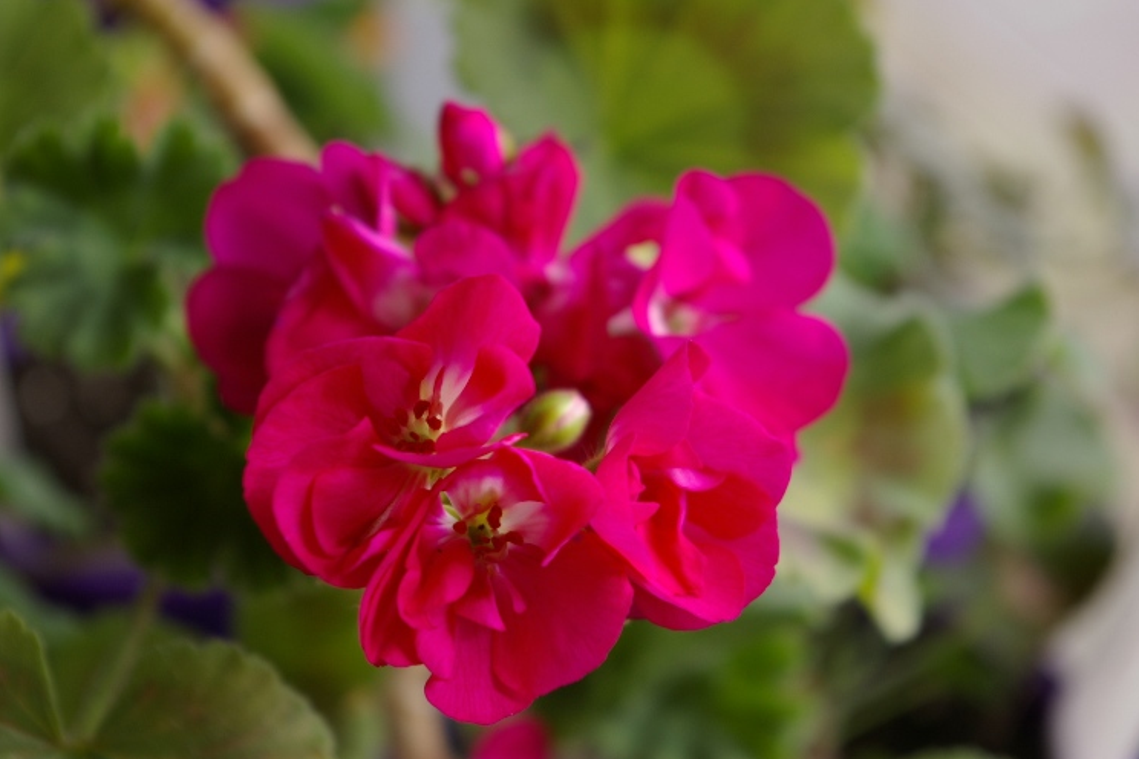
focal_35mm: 84
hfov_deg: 24.3
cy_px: 383
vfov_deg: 16.4
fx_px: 2642
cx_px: 573
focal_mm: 55
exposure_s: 1/90
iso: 200
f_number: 8
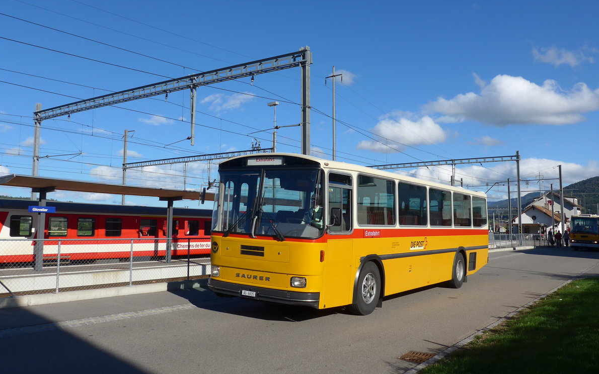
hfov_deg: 61.2
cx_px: 298
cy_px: 175
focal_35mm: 31
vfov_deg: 40.6
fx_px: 506
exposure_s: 1/1600
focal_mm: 6
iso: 80
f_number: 3.2
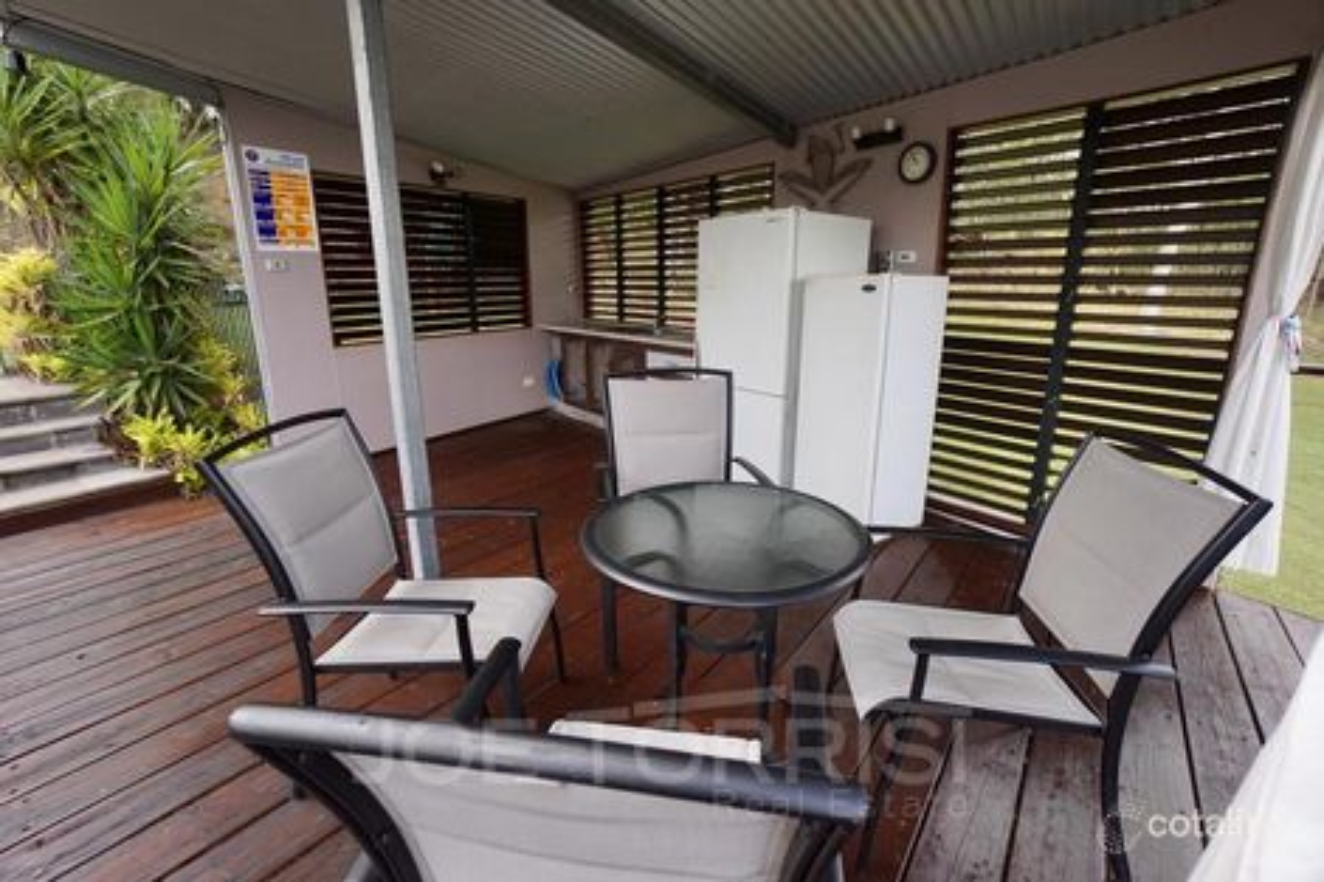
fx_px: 551
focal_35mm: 15
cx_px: 662
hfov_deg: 100.4
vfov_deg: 77.3
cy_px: 441
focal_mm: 10
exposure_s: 1/160
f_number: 4
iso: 100
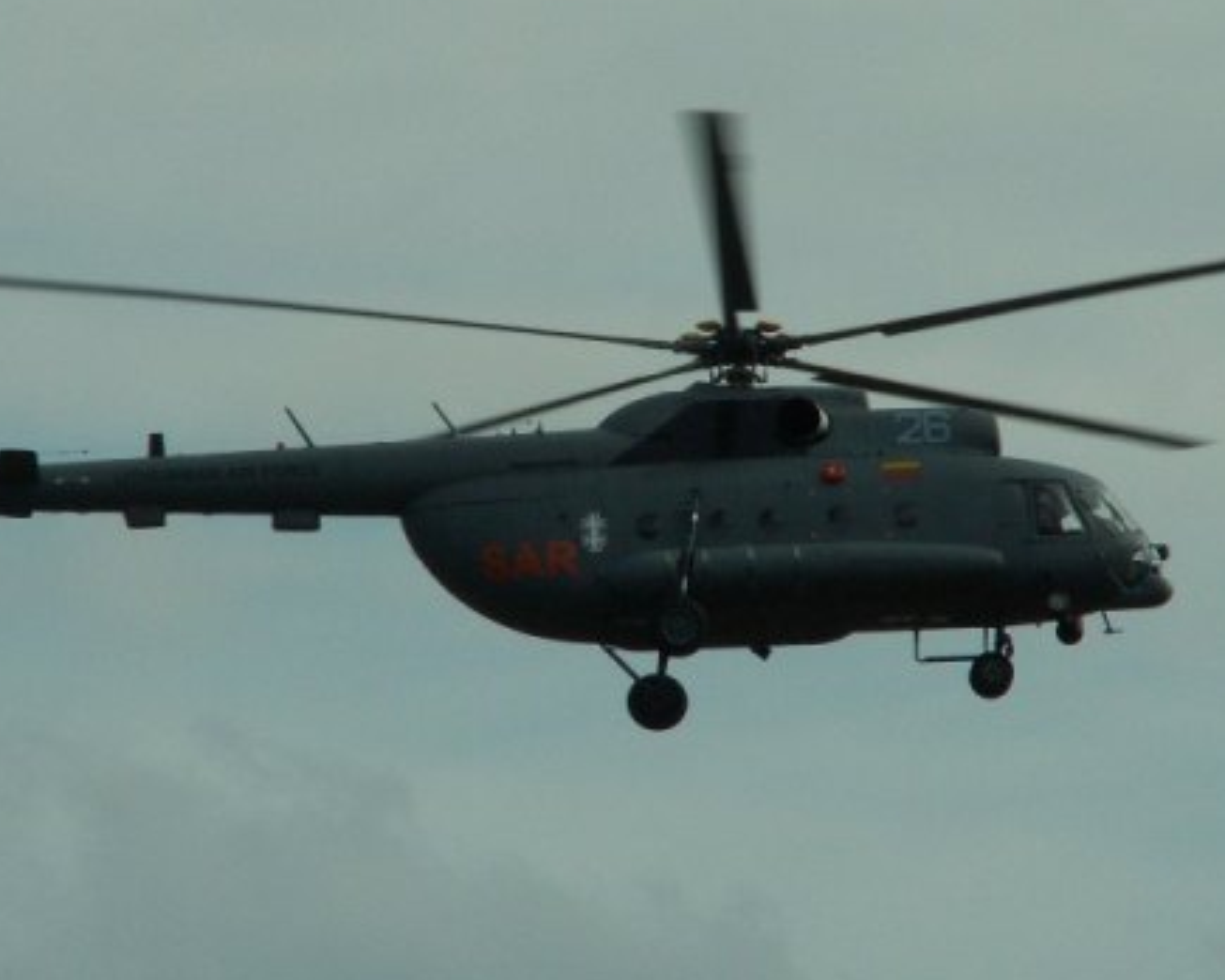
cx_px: 541
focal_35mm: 472
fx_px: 17112
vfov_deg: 3.3
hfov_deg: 4.1
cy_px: 451
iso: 50
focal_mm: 44.95
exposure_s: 1/400
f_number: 8
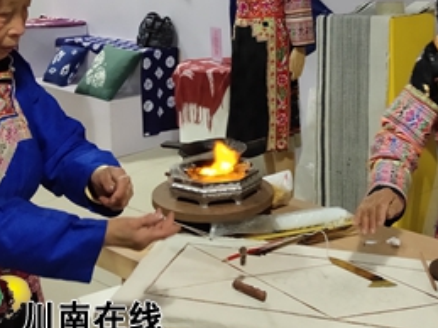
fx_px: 708
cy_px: 53
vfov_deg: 25.5
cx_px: 291
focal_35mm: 56
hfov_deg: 34.1
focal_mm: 4.27
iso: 541
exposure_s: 1/33
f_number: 1.8
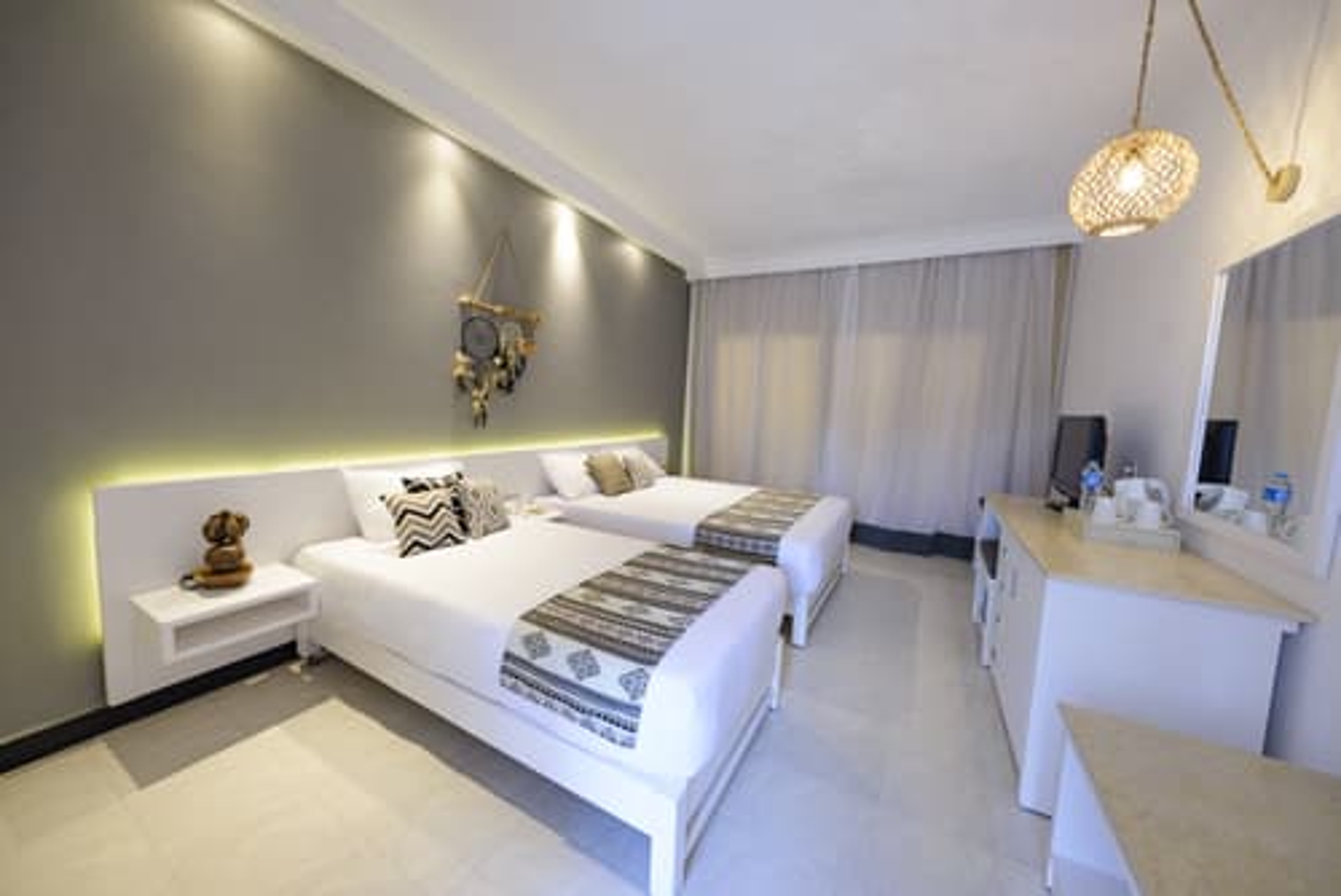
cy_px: 448
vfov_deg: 90.1
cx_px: 670
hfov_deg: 112.6
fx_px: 447
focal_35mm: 12
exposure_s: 1/30
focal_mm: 12
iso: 400
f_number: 4
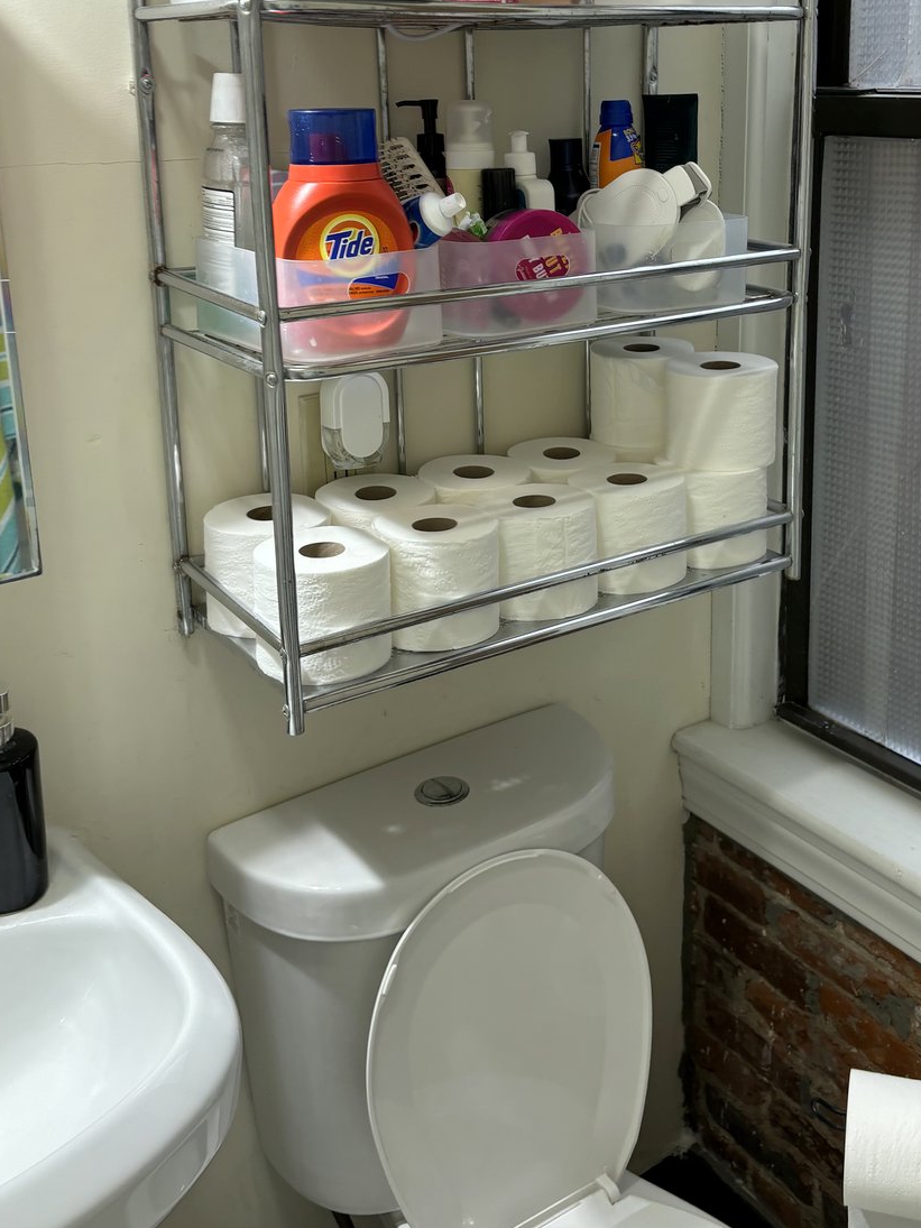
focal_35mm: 38
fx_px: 1348
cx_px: 560
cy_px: 370
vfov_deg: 47.8
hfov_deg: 37.5
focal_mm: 5.96
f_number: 1.6
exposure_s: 1/60
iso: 64
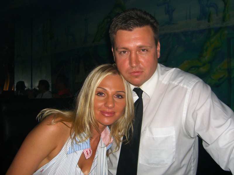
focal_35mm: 38
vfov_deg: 37.7
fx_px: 257
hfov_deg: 49.0
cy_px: 88
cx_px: 117
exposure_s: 1/60
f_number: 2.8
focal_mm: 7.9
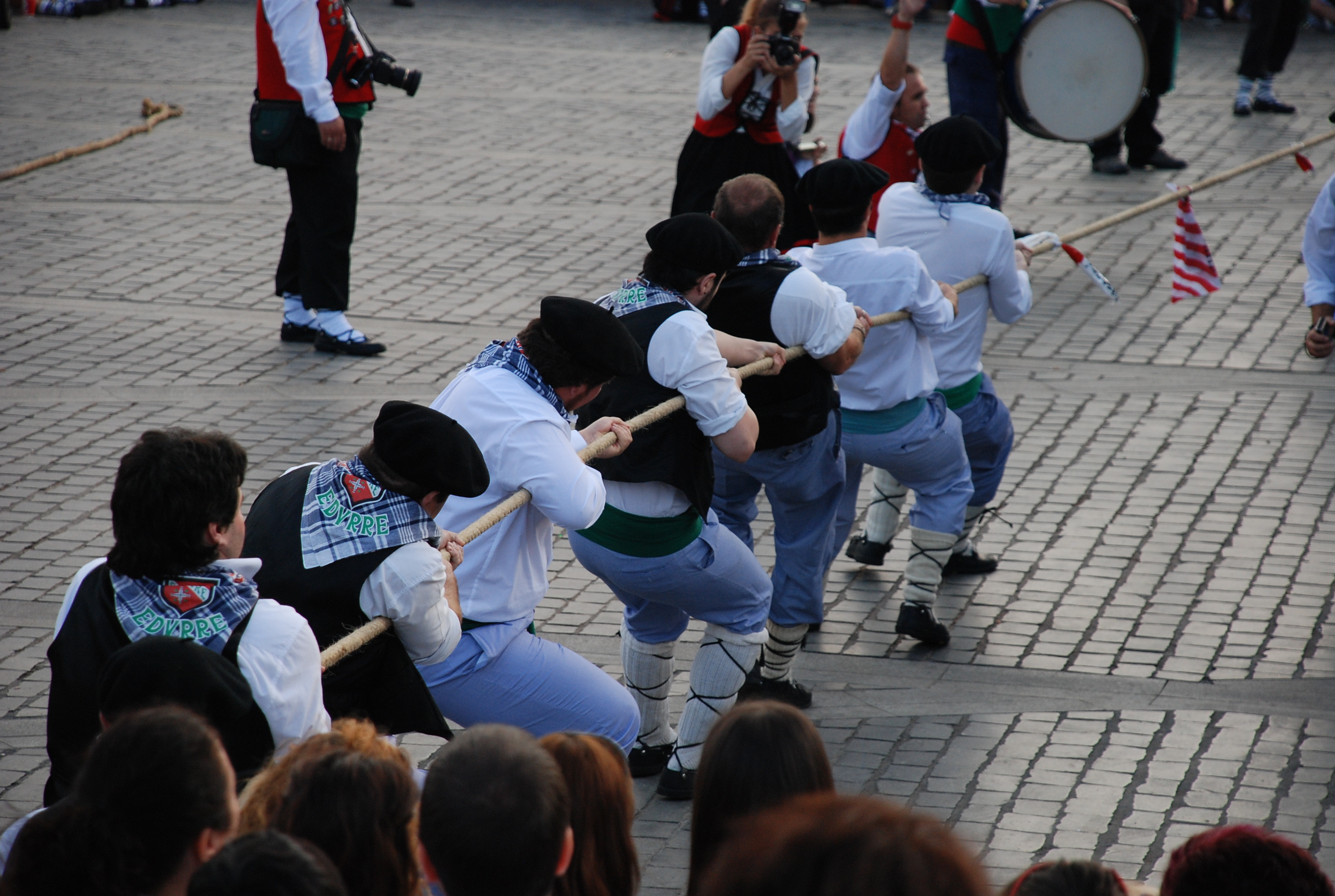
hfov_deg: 12.2
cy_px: 448
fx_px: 6243
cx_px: 668
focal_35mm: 168
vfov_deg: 8.2
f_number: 5.6
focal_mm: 112
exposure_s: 1/250
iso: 400
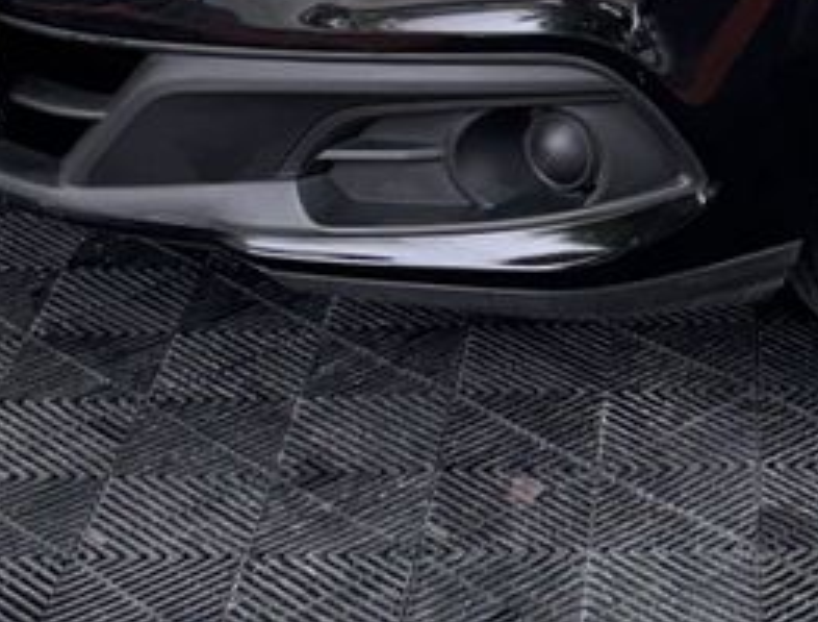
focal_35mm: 87
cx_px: 820
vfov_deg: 15.0
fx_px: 2065
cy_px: -472
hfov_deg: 21.6
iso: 64
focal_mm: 6.76
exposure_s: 1/120
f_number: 1.78
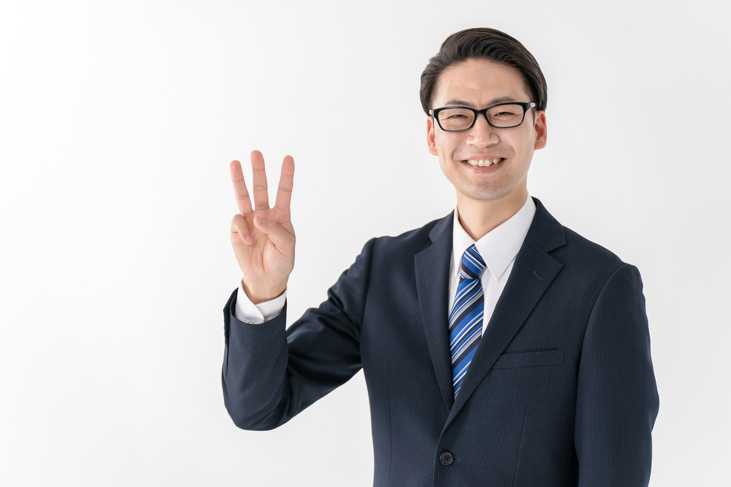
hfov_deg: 16.5
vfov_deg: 11.1
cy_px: 244
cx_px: 366
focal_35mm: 124
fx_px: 2517
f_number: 3.5
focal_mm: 124
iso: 200
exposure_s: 1/200
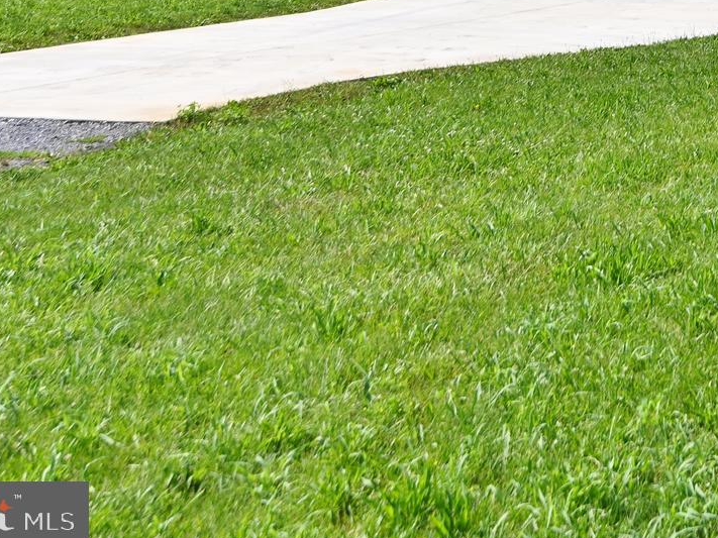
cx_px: 900
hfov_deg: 24.1
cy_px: -133
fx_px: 1493
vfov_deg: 19.1
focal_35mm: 72
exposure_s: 1/400
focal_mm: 26
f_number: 7.1
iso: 100
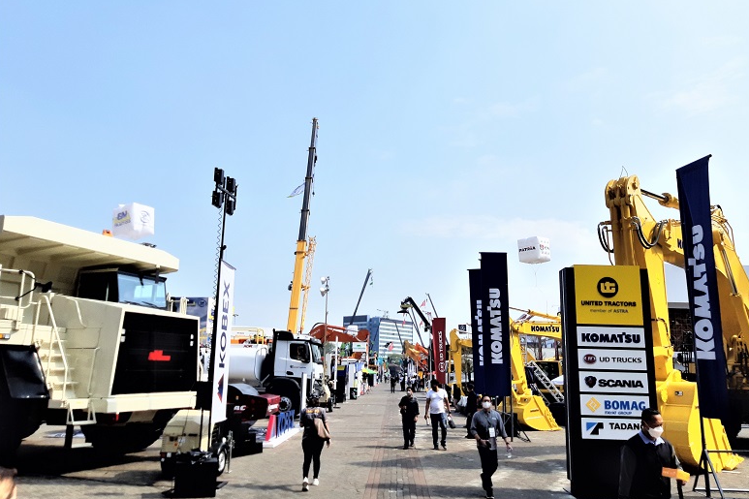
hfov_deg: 65.5
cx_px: 382
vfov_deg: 46.4
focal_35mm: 28
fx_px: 582
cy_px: 250
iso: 40
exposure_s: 1/2740
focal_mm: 3.93
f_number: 1.7
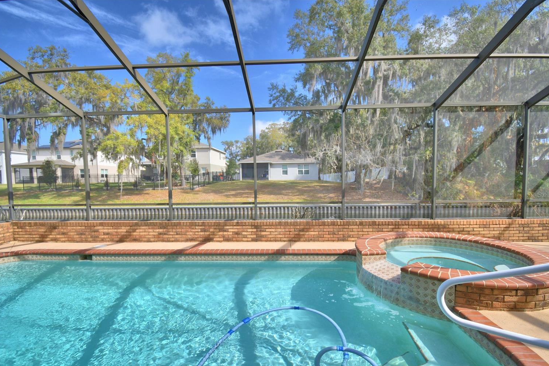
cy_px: 194
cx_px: 277
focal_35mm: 16
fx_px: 244
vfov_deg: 73.7
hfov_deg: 96.7
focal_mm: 10
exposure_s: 1/640
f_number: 4.5
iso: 100
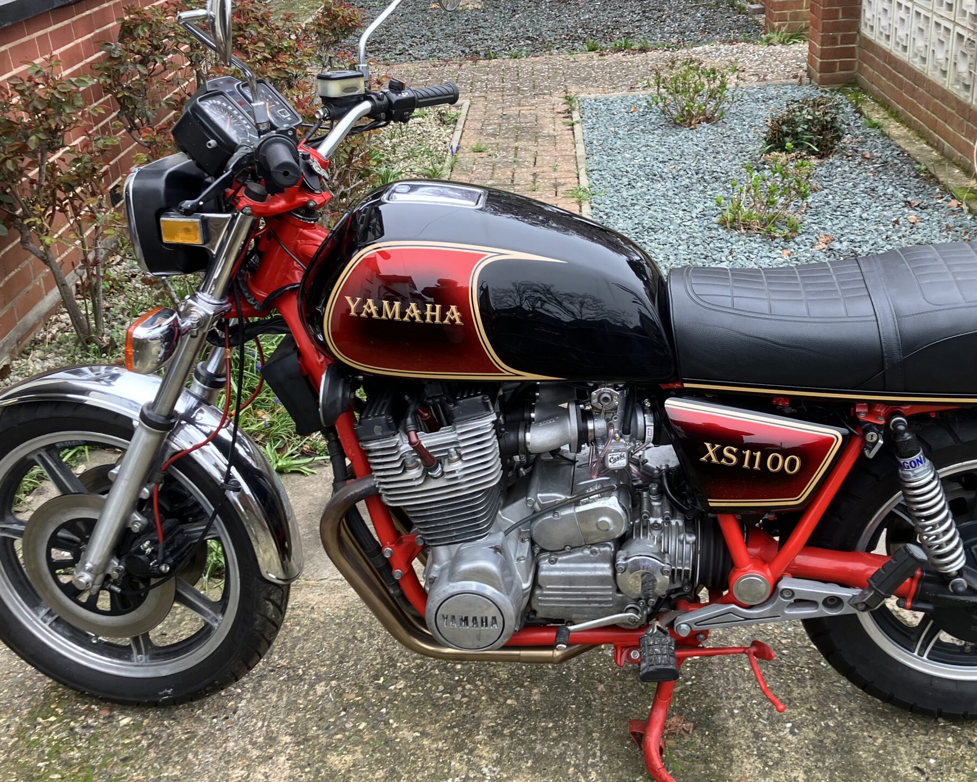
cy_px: 386
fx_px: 1128
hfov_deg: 46.6
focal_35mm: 39
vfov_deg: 38.2
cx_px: 587
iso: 40
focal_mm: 3.99
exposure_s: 1/121
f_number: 1.8
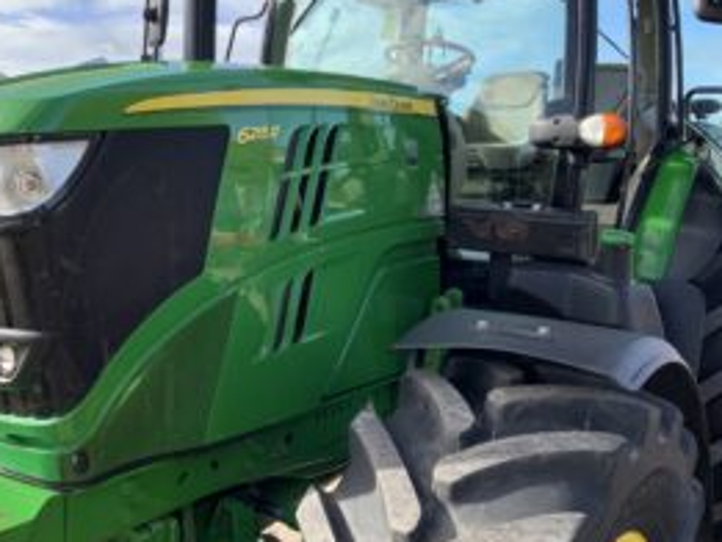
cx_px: 252
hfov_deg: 46.2
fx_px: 835
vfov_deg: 35.9
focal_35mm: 40
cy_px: 230
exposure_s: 1/770
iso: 16
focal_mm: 3
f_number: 1.8
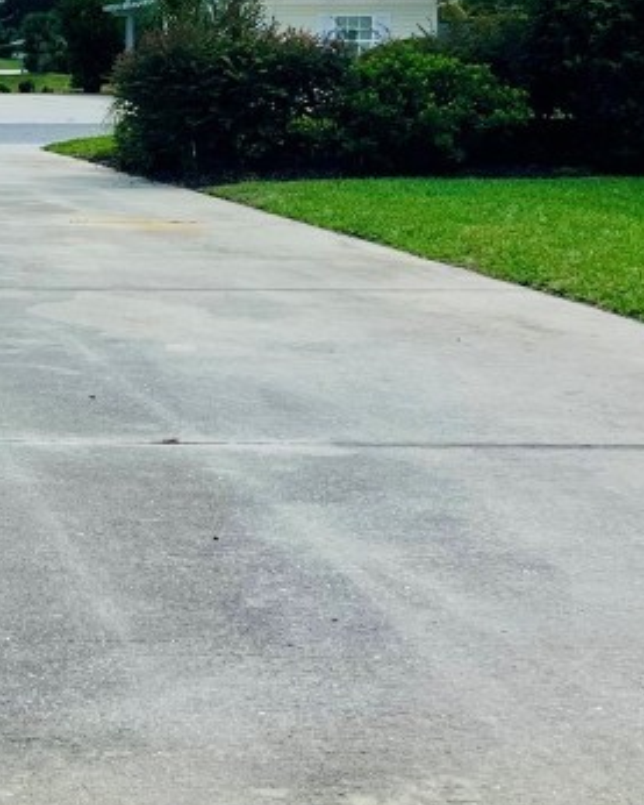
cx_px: -302
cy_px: 95
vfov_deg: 24.7
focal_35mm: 75
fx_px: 1786
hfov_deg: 18.3
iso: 50
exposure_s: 1/6211
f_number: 1.5
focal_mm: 5.7
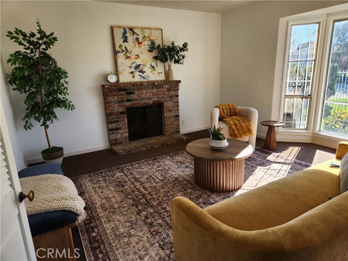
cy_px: 130
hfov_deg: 73.9
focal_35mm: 23
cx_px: 174
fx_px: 231
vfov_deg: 58.9
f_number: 1.8
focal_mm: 5.4
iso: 25
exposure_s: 1/180
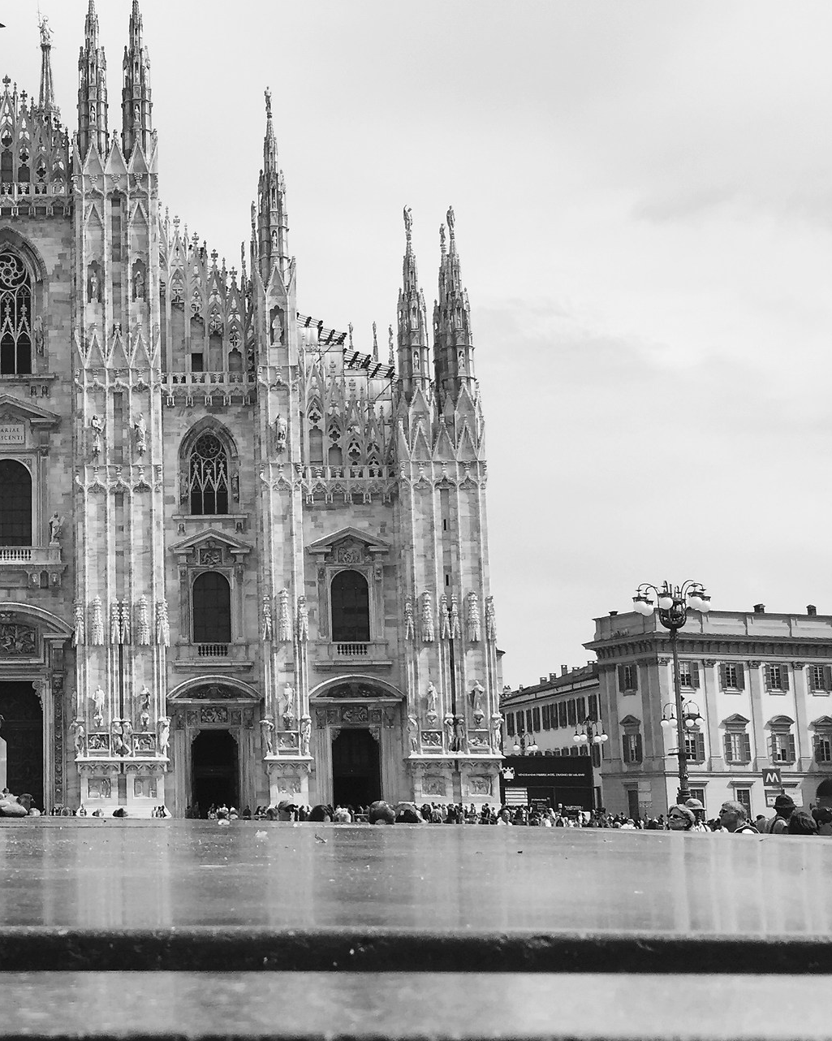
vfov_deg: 35.4
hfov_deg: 27.4
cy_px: 550
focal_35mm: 53
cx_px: 62
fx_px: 1632
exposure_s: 1/2825
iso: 32
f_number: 2.2
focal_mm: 4.15
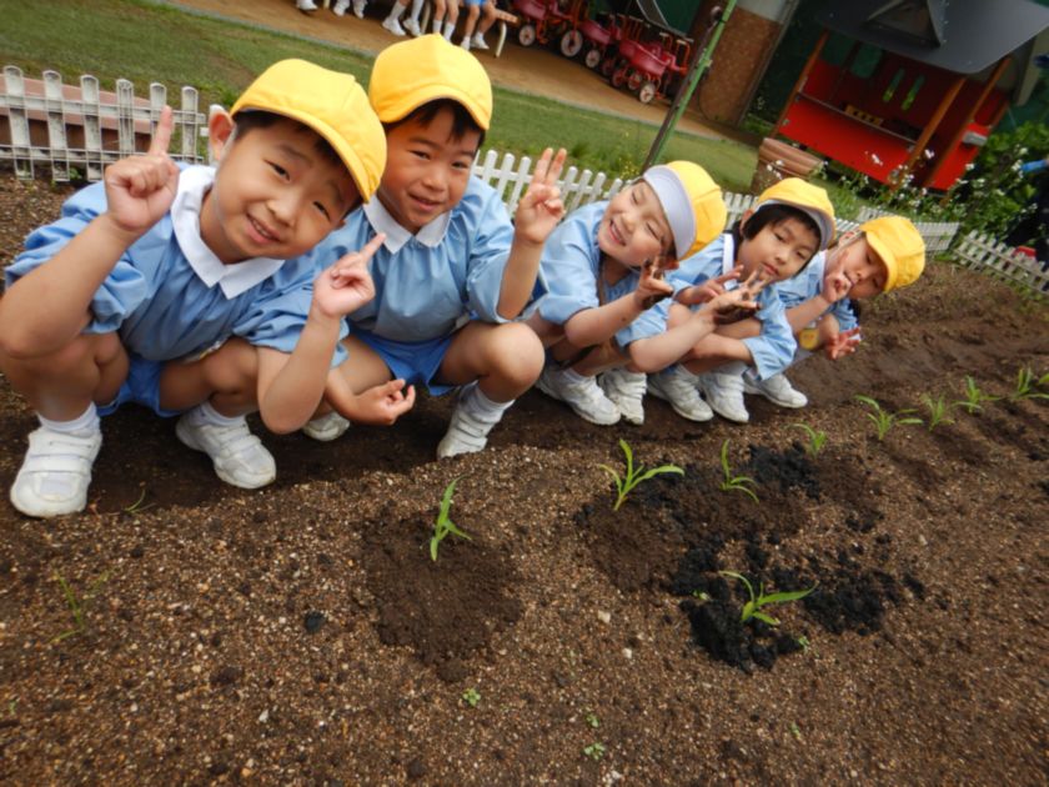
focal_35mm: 24
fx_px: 727
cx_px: 524
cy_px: 394
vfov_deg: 56.8
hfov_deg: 71.6
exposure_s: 1/800
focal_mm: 4.3
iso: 125
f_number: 2.8
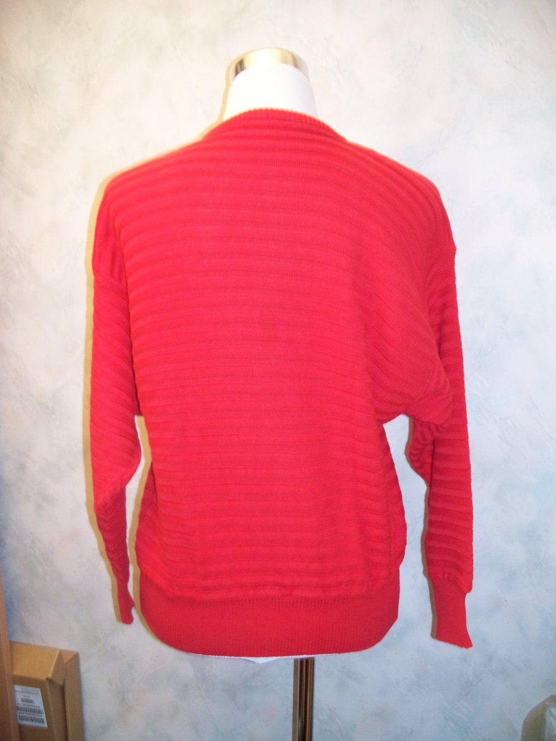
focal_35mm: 37
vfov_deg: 50.1
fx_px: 792
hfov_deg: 38.7
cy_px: 370
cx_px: 278
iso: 400
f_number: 2.8
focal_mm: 7.8
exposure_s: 1/60
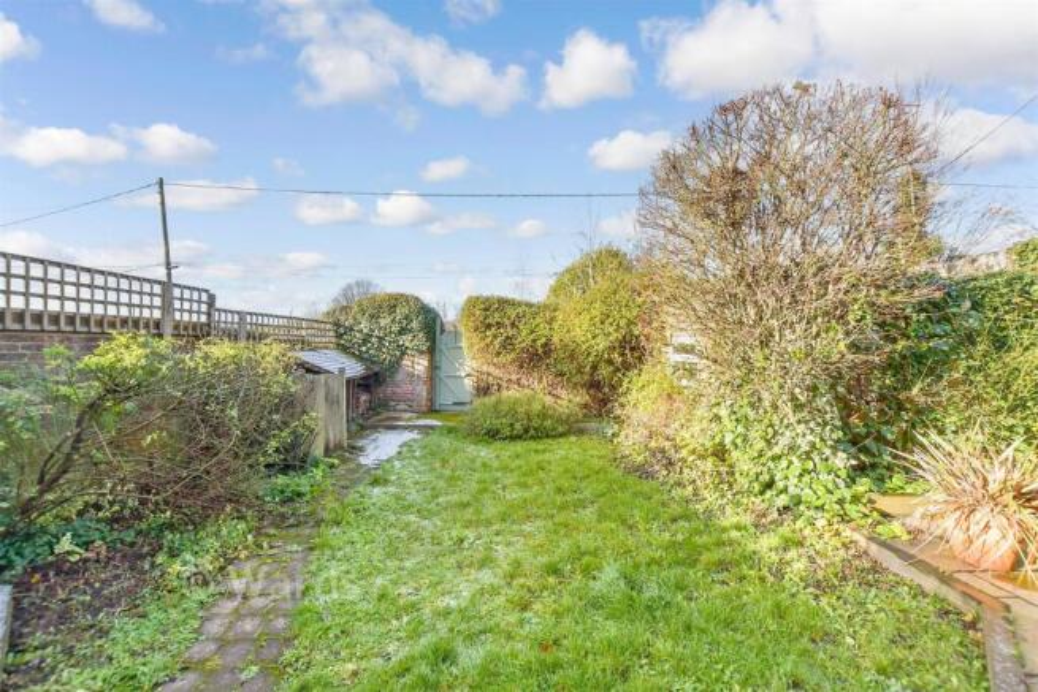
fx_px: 433
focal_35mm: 15
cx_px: 519
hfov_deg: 100.4
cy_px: 346
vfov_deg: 77.4
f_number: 8
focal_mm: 10
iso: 320
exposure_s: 1/250
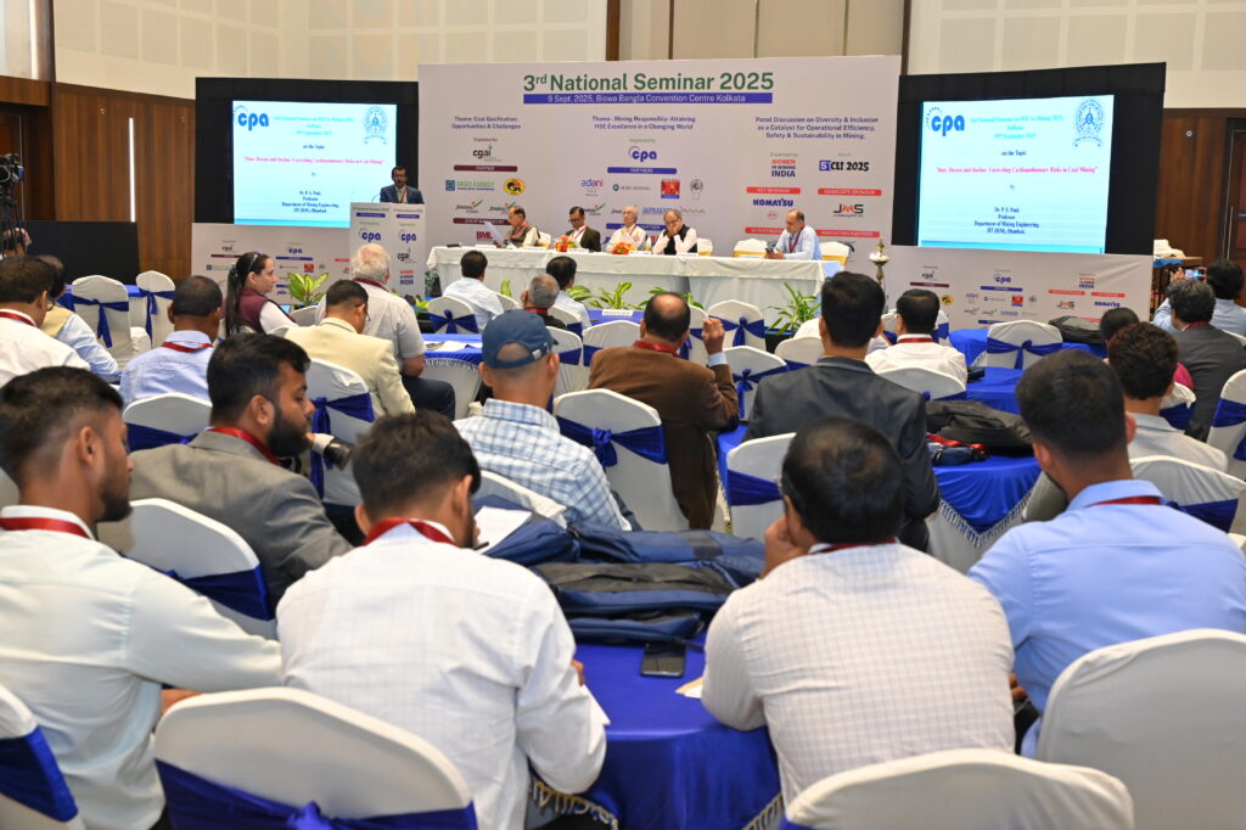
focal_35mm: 39
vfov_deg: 34.2
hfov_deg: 49.6
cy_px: 415
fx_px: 1349
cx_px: 623
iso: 1600
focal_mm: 39
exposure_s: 1/60
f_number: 6.3
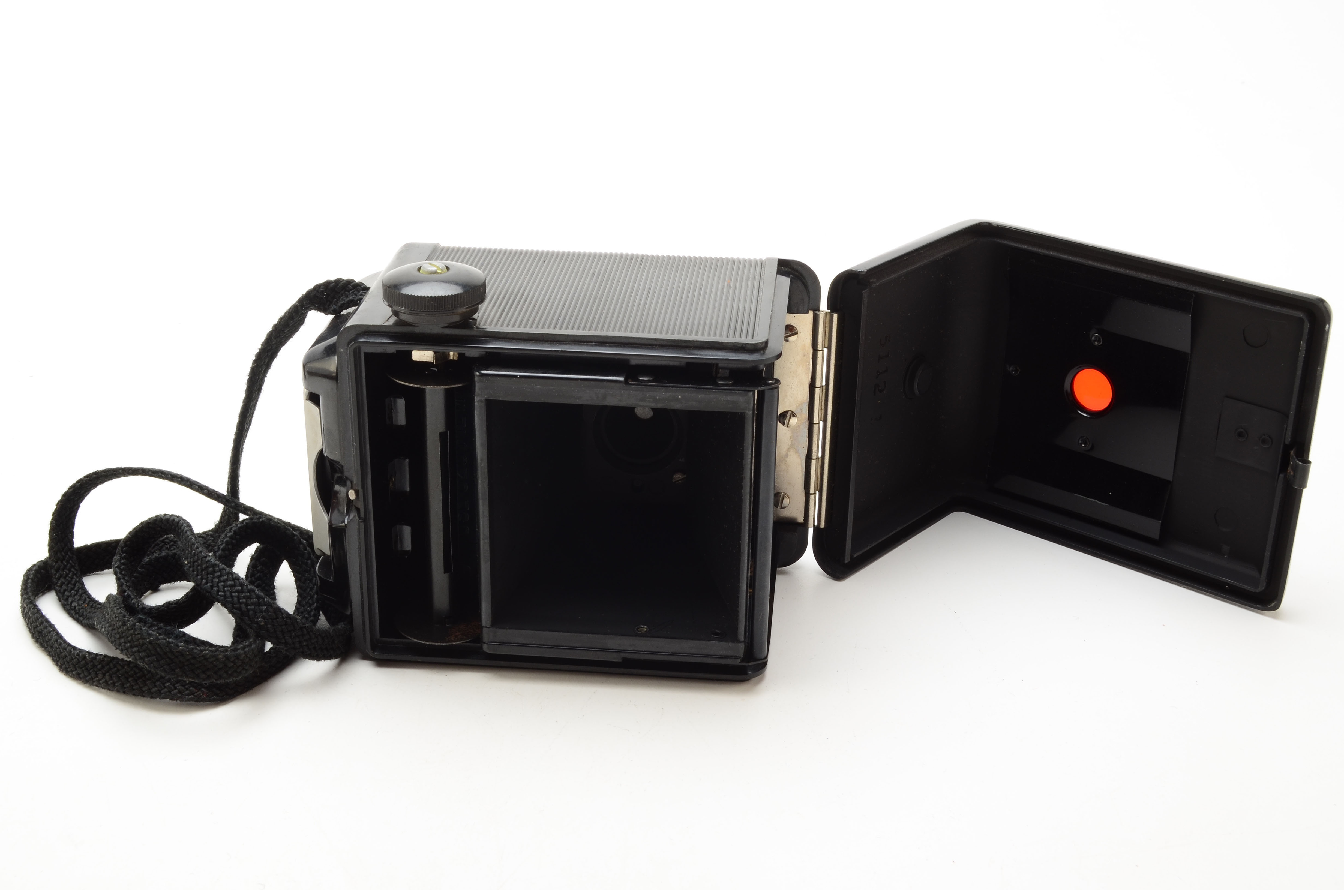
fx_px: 1732
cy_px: 445
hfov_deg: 42.4
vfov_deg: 28.8
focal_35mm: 46
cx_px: 672
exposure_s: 1/160
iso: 100
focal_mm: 31
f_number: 16
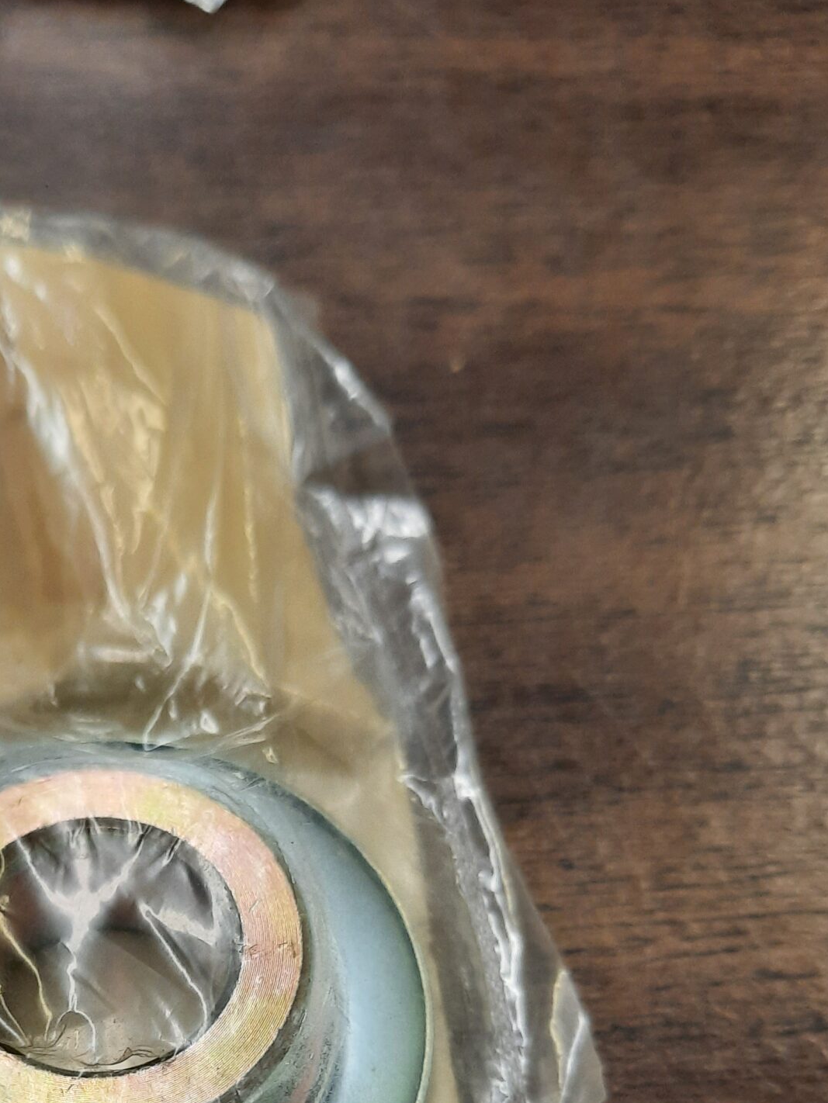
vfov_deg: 39.3
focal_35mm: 45
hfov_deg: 31.4
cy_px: 977
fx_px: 1435
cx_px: 173
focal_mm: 4.6
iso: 200
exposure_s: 1/60
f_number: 2
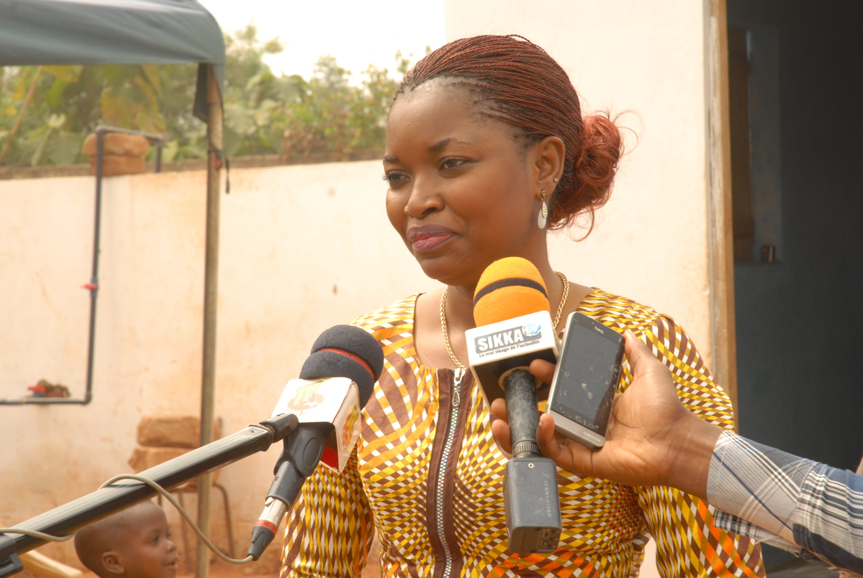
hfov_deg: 19.4
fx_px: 2520
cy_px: 289
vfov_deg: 13.1
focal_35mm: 105
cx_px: 432
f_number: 11
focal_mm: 70
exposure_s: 1/60
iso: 200
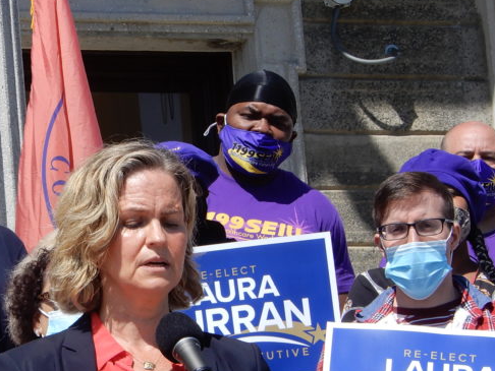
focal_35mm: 200
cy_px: 277
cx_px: 70
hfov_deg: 9.8
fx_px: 2861
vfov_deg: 7.4
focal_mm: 16.9
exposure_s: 1/500
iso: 80
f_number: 5
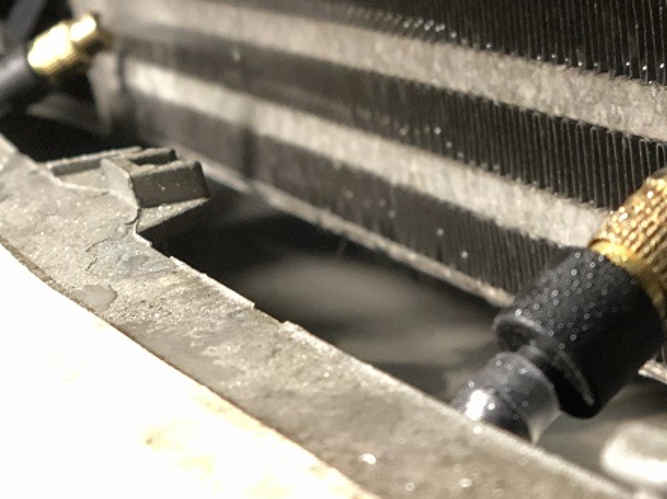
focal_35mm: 106
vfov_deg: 13.9
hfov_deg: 18.5
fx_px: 2041
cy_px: 150
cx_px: 421
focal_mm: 6
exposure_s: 1/11
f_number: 2.4
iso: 160
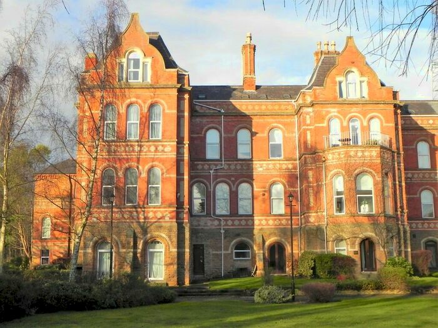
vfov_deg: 31.5
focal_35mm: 46
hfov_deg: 41.2
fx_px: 582
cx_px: 219
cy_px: 164
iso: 160
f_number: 5.6
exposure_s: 1/243
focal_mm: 8.2
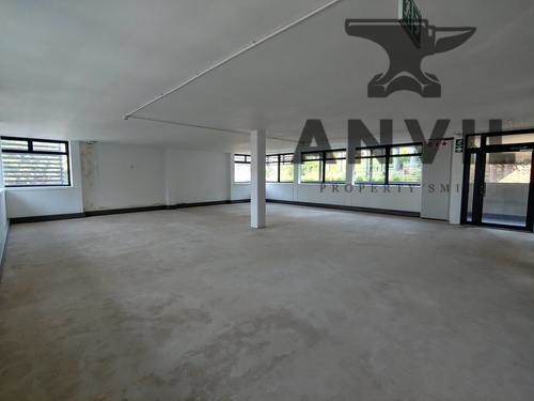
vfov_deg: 78.1
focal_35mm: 16
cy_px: 200
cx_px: 267
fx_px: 247
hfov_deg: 94.5
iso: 300
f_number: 1.9
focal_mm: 2.18
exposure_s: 1/25
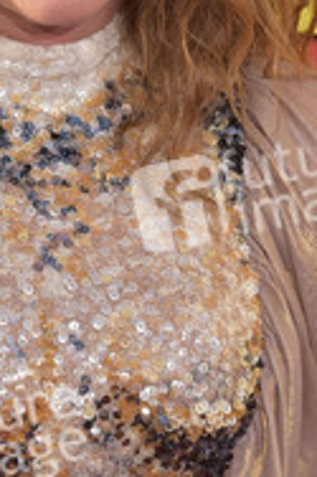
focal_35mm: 320
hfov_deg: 4.3
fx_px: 4234
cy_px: 66
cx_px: 32
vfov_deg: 6.4
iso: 1250
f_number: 6.3
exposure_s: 1/1250
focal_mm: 150
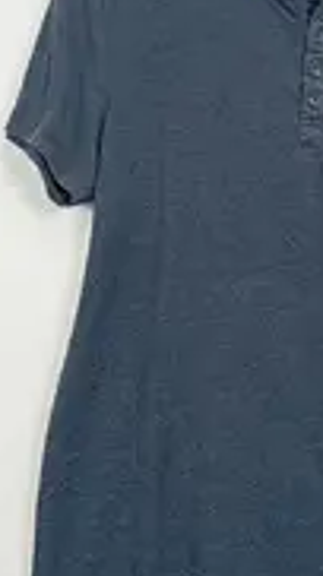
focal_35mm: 67
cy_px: 196
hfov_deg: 17.6
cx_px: 314
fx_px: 1023
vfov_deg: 31.2
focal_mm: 4.22
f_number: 1.8
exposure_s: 1/50
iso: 61
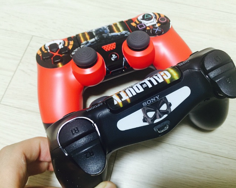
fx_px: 216
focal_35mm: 31
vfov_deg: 47.1
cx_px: 124
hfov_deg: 57.2
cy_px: 96
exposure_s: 1/15
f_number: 2.2
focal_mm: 4.15
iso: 40
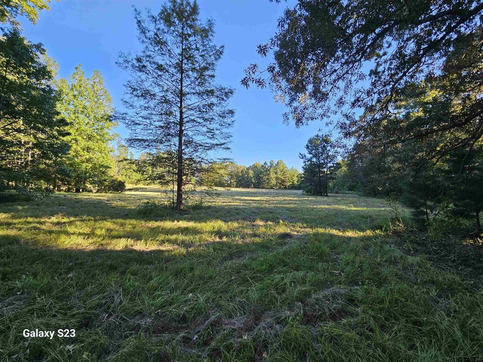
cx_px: 242
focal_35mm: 13
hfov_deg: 106.2
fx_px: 181
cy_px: 181
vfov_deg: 89.9
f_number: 2.2
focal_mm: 2.2
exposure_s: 1/282
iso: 50
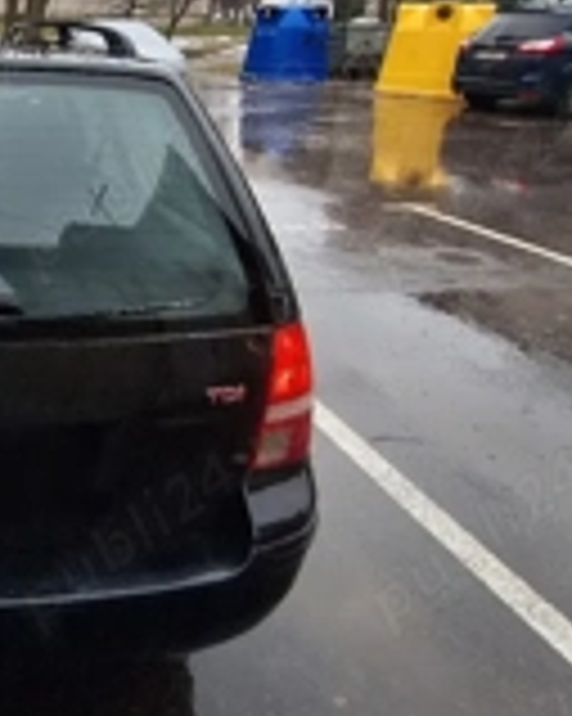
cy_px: 216
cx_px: -95
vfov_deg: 54.1
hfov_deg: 36.6
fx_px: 678
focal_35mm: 32
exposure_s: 1/227
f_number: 2.2
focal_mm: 1.74
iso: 40
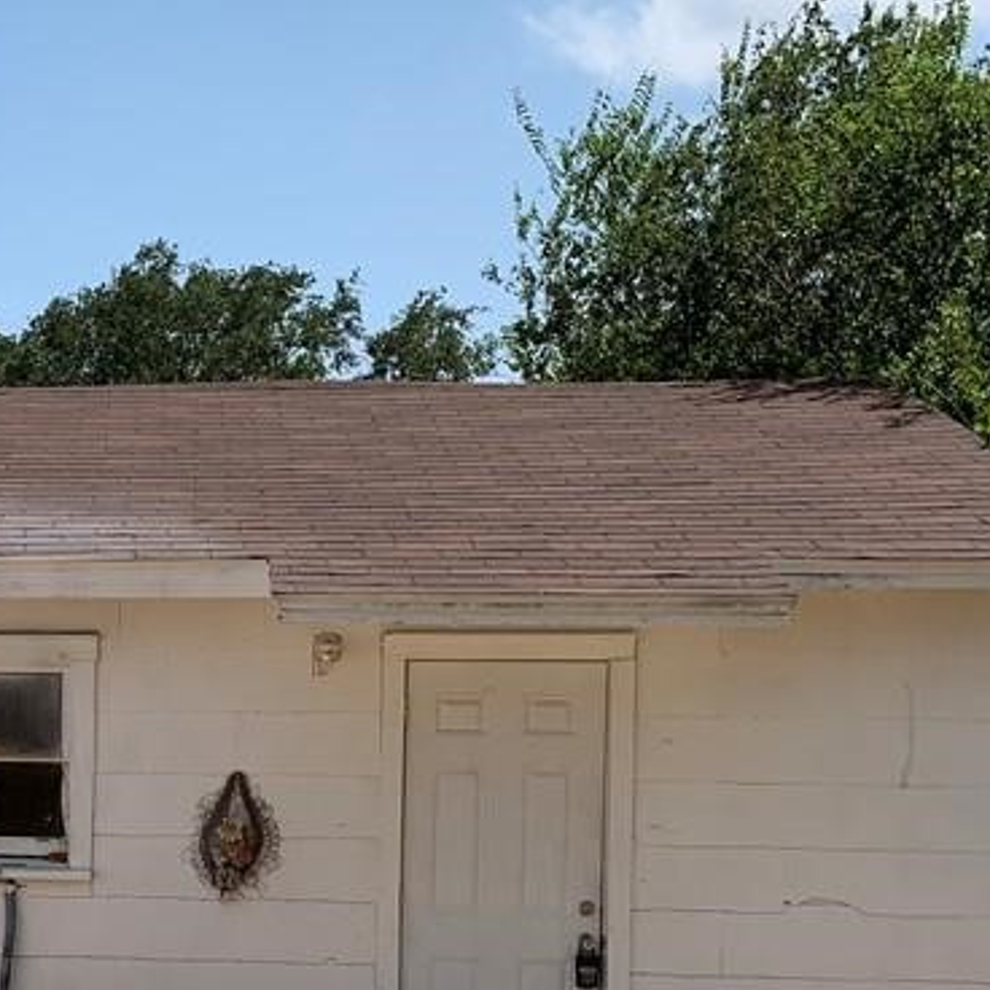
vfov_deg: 26.3
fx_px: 2071
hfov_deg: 25.1
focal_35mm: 64
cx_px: -81
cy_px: 818
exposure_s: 1/3185
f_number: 1.8
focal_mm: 4.25
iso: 25
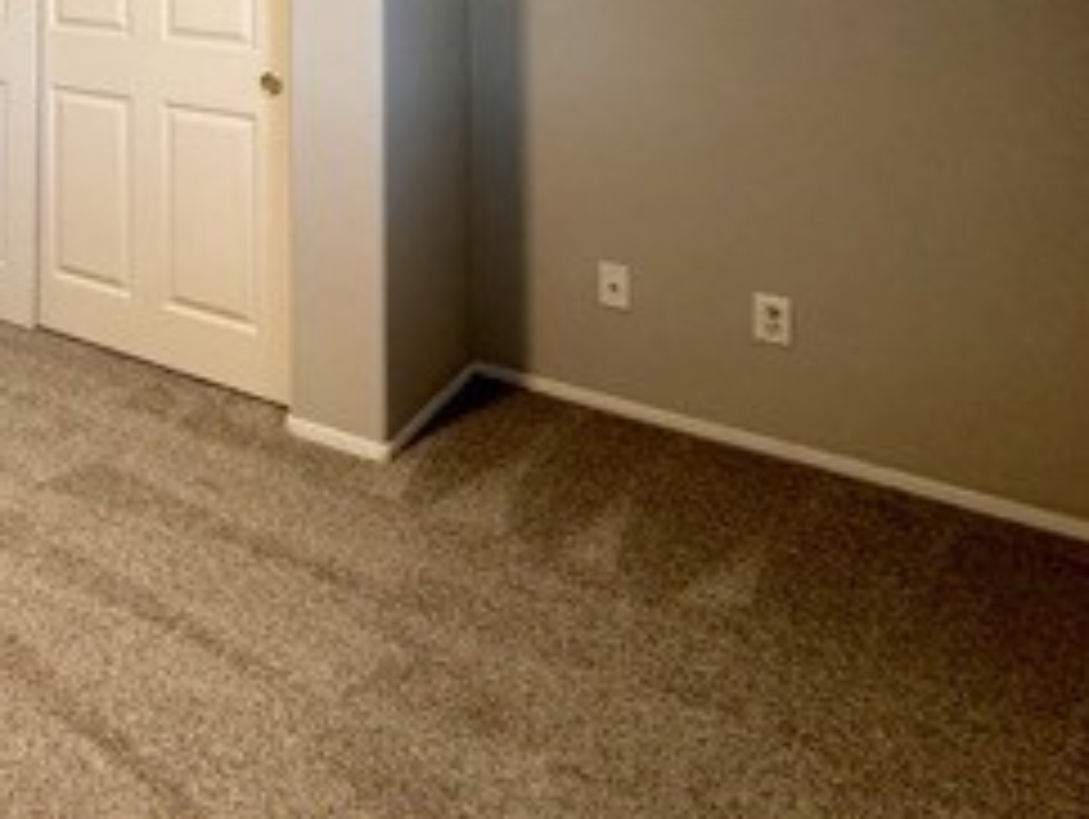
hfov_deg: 39.5
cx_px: -148
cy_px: -140
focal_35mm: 37
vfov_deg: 32.6
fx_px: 1165
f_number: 2.2
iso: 320
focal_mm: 2.22
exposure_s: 1/60
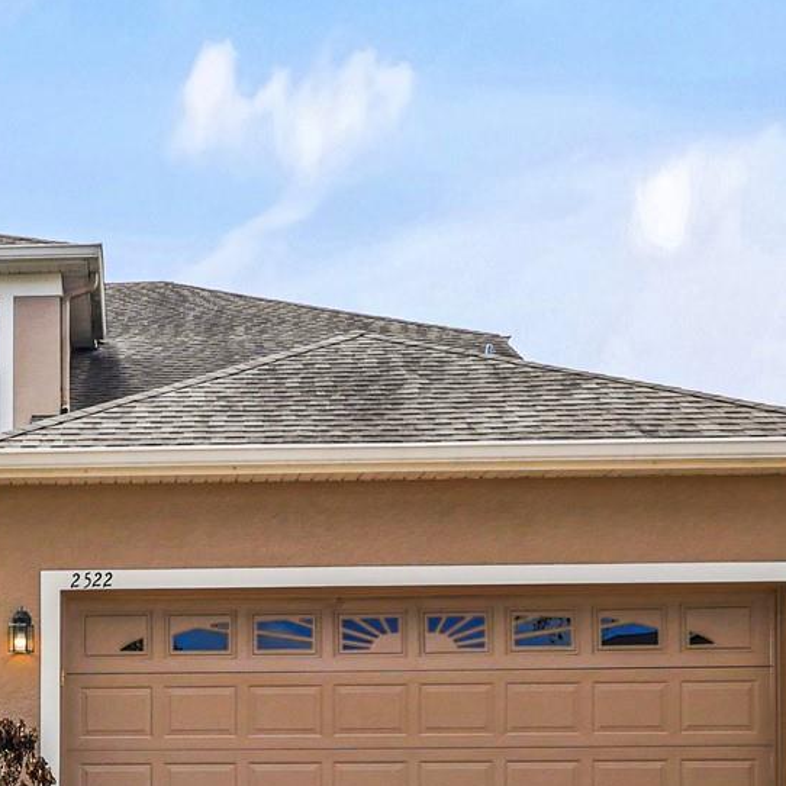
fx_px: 1207
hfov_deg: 34.1
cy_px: 583
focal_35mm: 47
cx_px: 78
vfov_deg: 35.3
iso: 200
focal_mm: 9
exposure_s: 1/400
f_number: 7.1
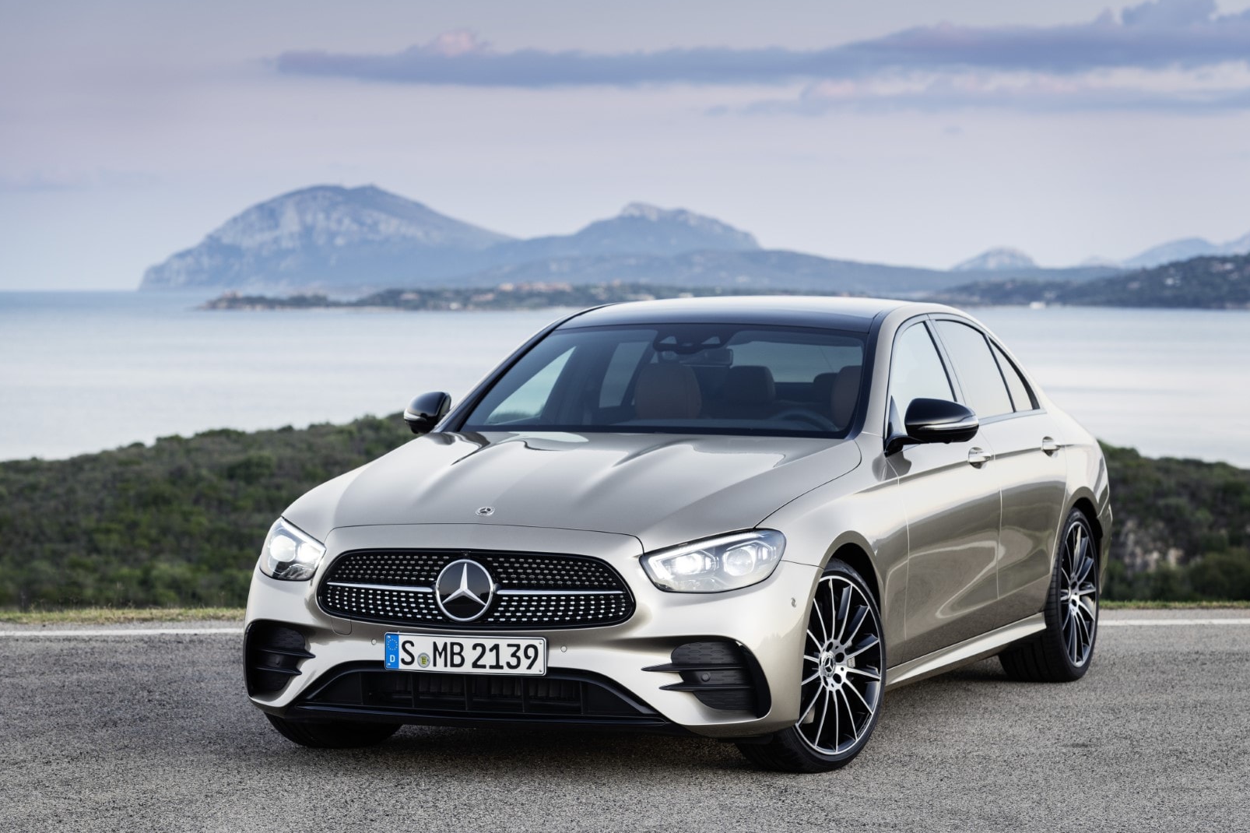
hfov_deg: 18.1
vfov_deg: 12.1
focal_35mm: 113
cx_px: 624
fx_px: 3923
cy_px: 416
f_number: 5.6
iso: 200
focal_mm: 112
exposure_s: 1/40
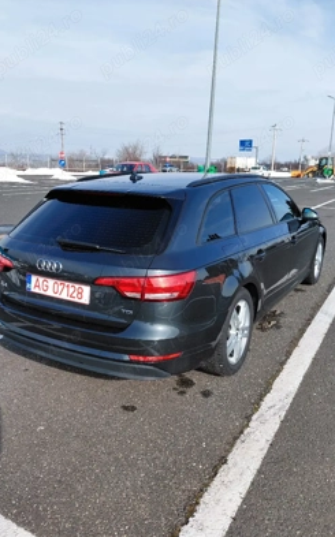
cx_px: 171
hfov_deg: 45.9
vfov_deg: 68.4
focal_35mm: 27
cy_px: 272
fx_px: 395
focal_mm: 4.69
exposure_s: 1/2500
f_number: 1.8
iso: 50
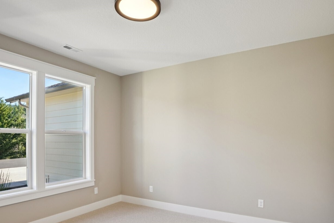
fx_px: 204
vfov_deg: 56.5
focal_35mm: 22
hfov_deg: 78.6
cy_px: 140
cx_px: 165
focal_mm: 16
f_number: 8
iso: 400
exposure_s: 1/30
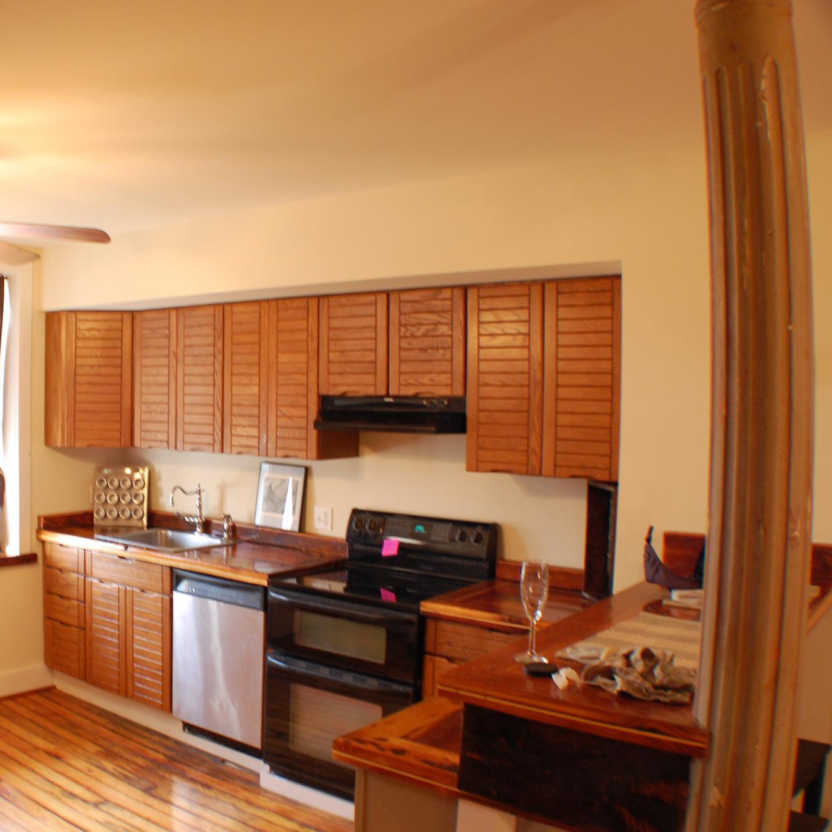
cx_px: 194
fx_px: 1169
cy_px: 410
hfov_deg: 38.0
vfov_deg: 39.2
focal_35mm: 43
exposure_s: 1/10
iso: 800
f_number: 6.3
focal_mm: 22
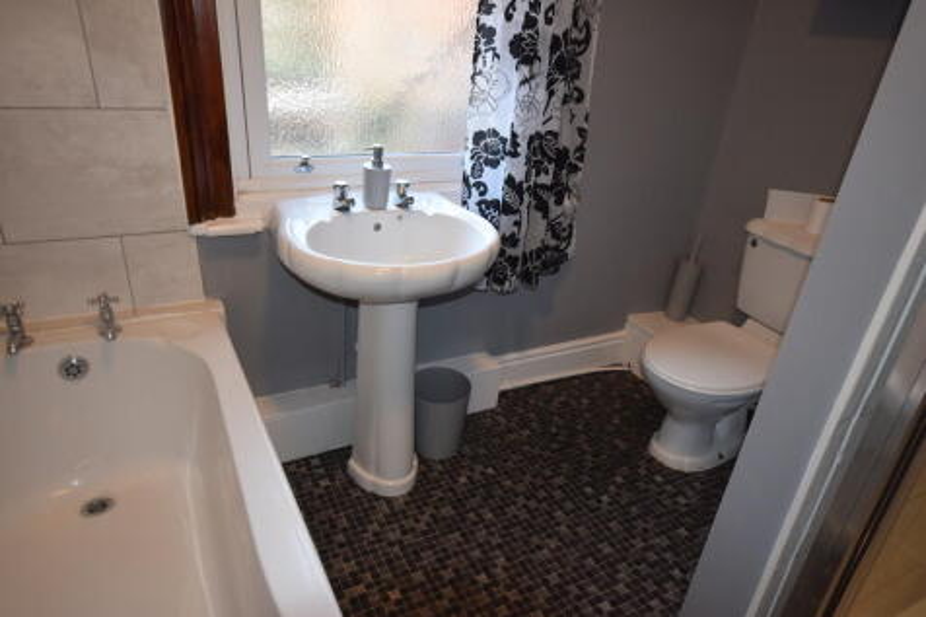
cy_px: 308
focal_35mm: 24
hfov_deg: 73.8
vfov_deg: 53.1
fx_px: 617
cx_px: 463
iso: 1000
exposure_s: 1/60
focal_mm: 16
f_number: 5
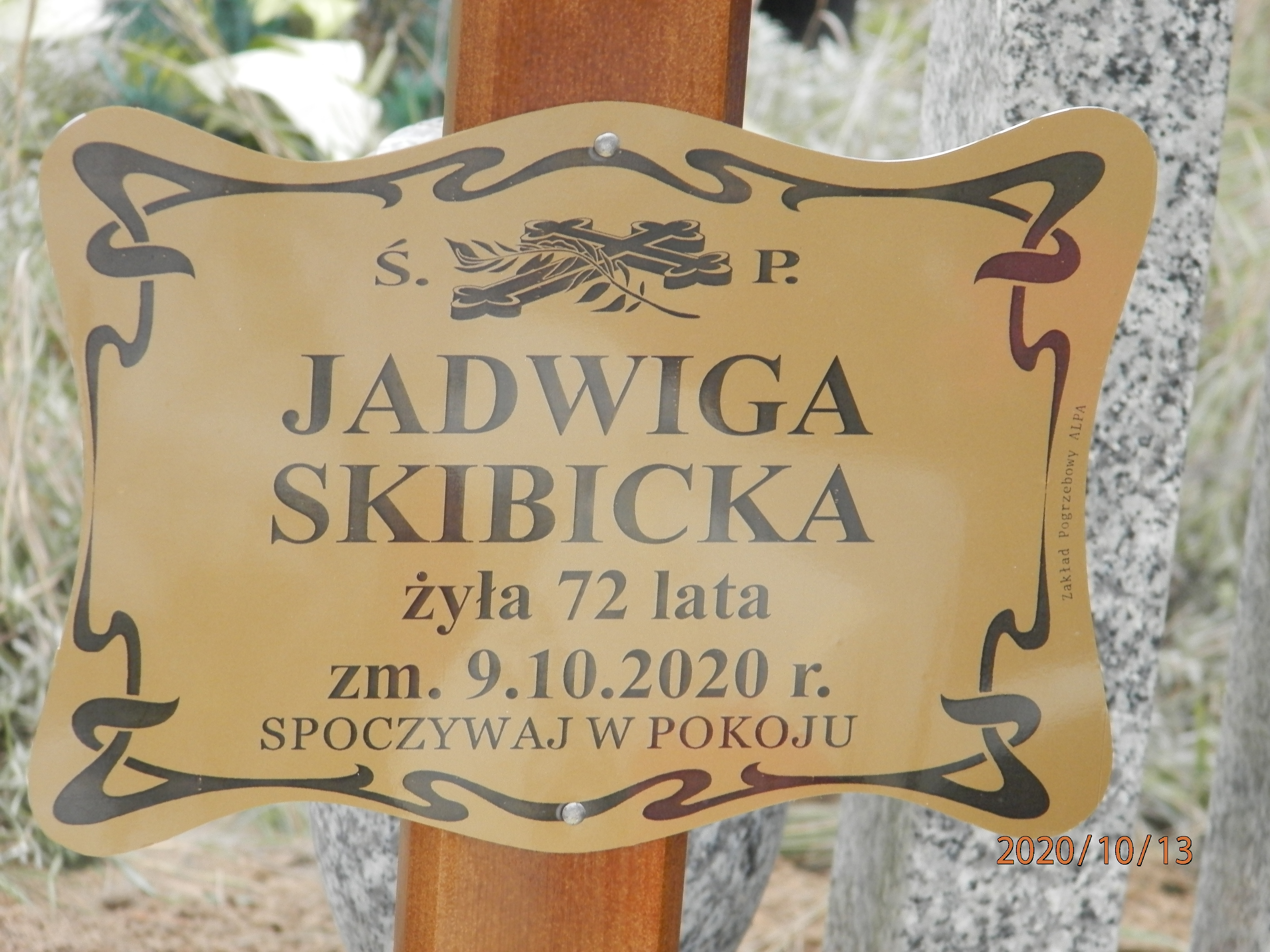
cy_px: 476
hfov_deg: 11.0
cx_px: 635
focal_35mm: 180
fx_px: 6604
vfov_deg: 8.2
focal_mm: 32.1
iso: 200
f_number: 5.1
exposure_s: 1/60
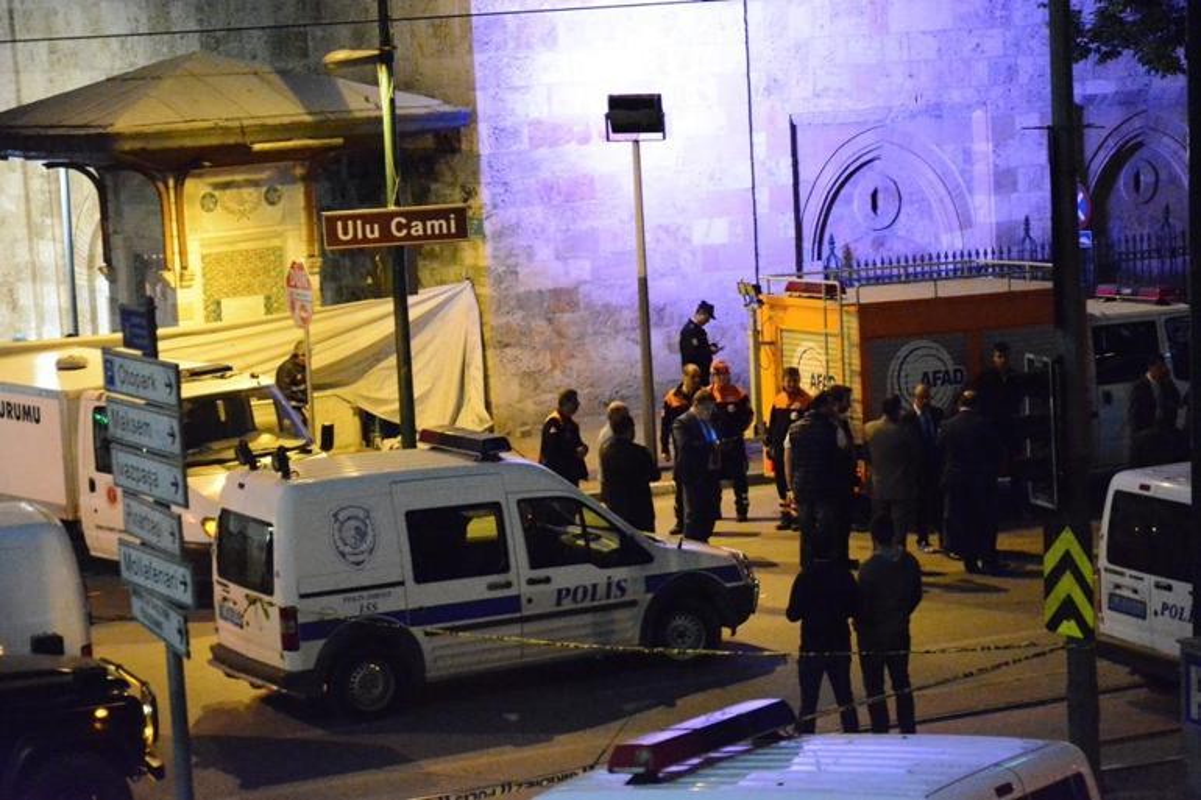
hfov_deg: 21.9
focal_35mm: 93
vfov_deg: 14.7
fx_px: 3102
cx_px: 600
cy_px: 400
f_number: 5.3
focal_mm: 62
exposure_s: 1/100
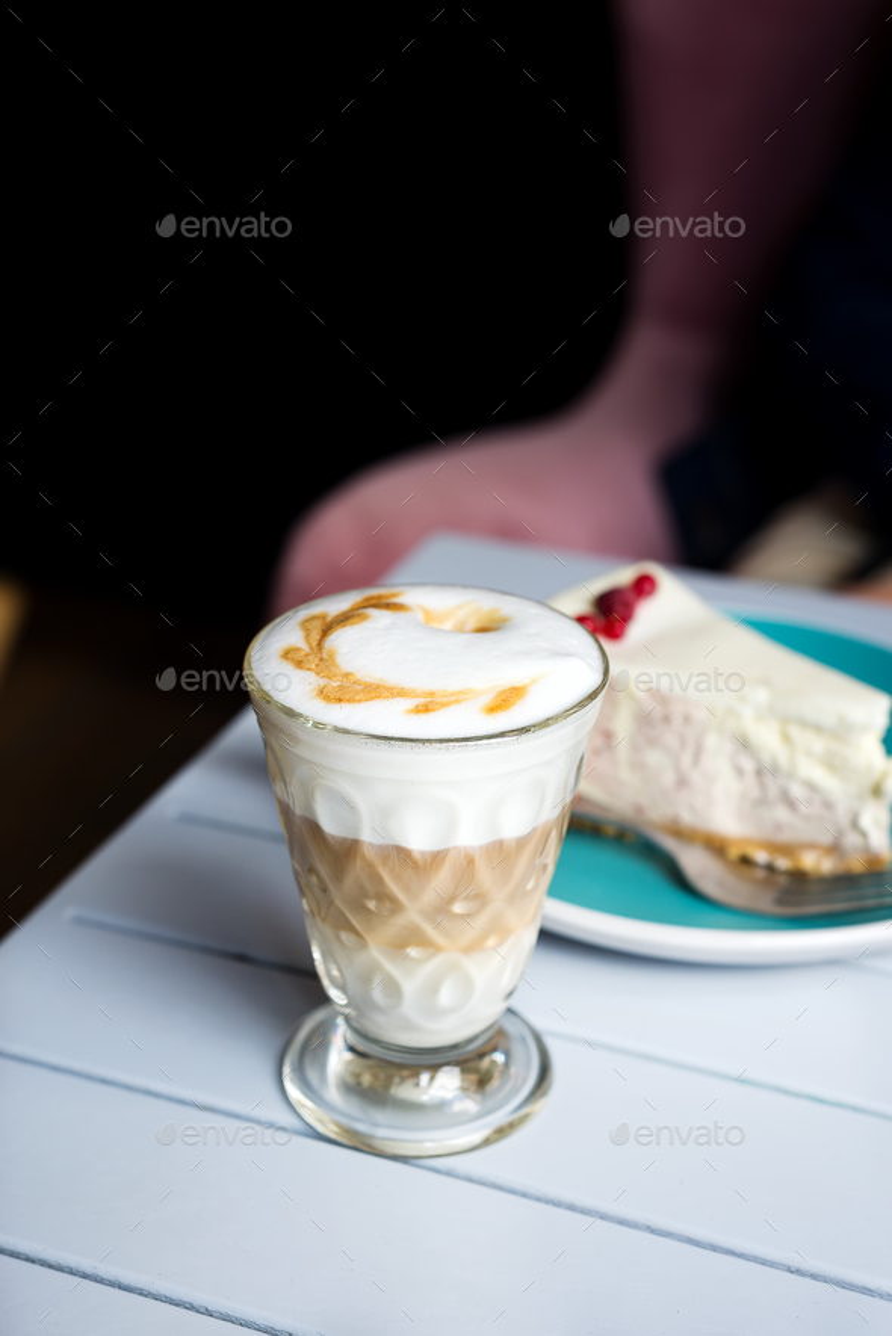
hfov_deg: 27.0
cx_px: 446
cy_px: 668
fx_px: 1857
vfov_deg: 39.6
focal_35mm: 50
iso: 250
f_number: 5.6
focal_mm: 50
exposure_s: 1/125
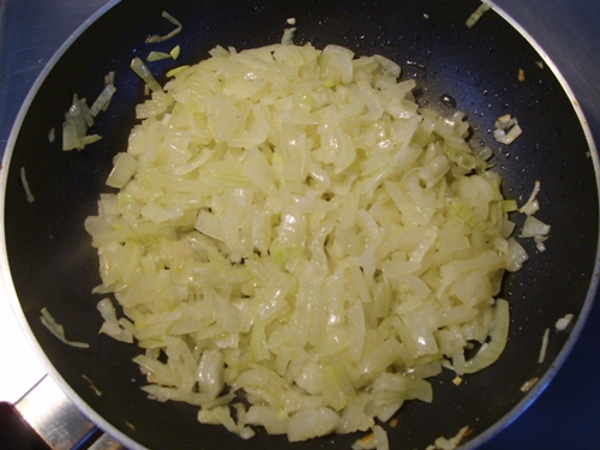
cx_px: 300
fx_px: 607
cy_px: 225
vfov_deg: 40.7
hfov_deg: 52.6
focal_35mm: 35
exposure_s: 1/30
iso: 123
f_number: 2.8
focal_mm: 5.8
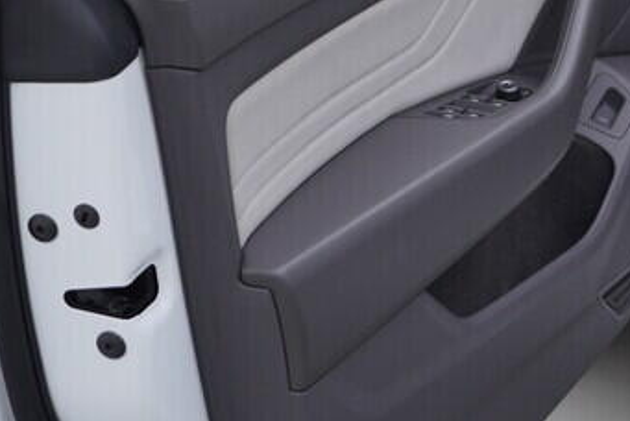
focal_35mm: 108
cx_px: 848
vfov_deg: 12.3
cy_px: -125
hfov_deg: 17.6
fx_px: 1892
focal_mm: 24
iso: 125
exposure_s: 1/60
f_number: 4
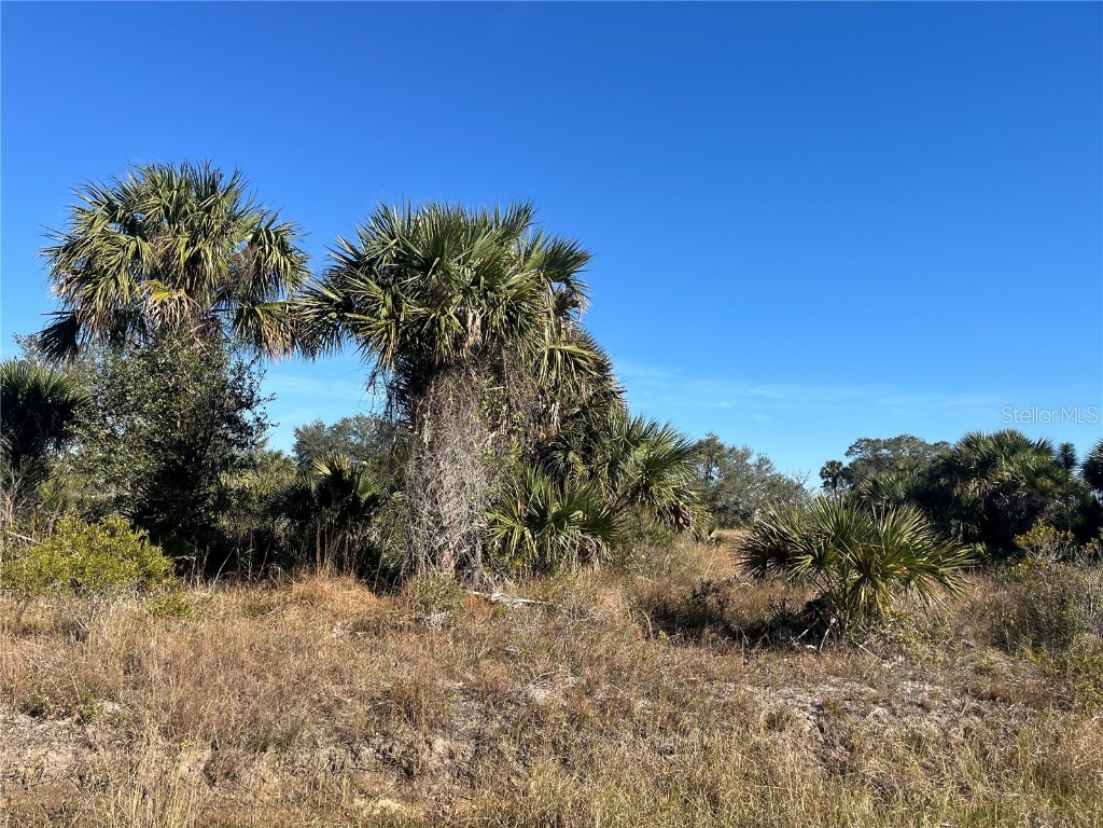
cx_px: 552
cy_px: 414
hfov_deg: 67.3
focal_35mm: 26
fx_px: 828
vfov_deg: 53.1
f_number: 1.6
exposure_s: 1/2632
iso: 50
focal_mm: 5.1
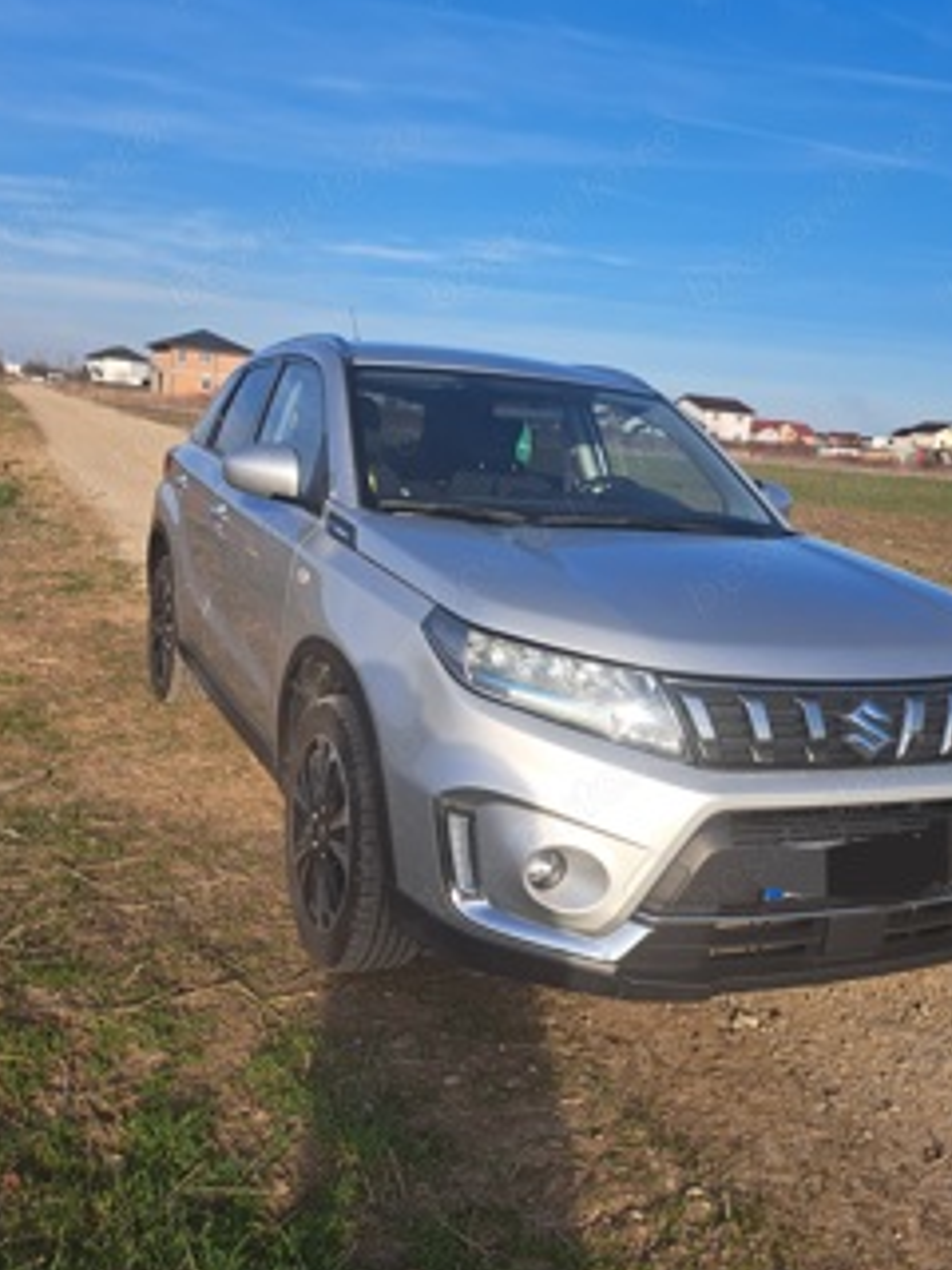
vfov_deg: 59.9
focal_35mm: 30
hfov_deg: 46.8
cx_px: 448
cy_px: 587
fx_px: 1100
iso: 50
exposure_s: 1/833
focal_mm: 5.23
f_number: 1.8
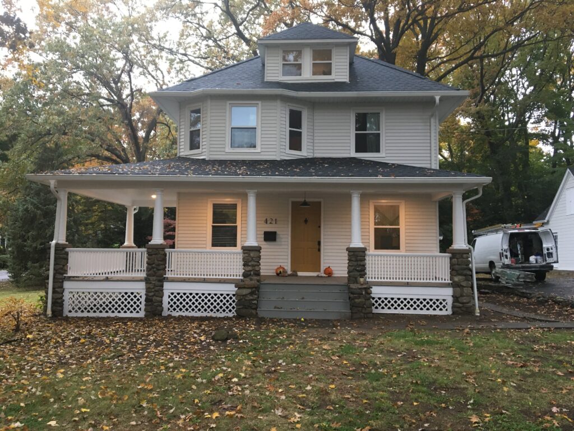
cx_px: 287
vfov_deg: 48.2
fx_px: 481
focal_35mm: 29
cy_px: 216
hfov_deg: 61.7
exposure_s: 1/30
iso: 80
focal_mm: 4.15
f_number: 2.2
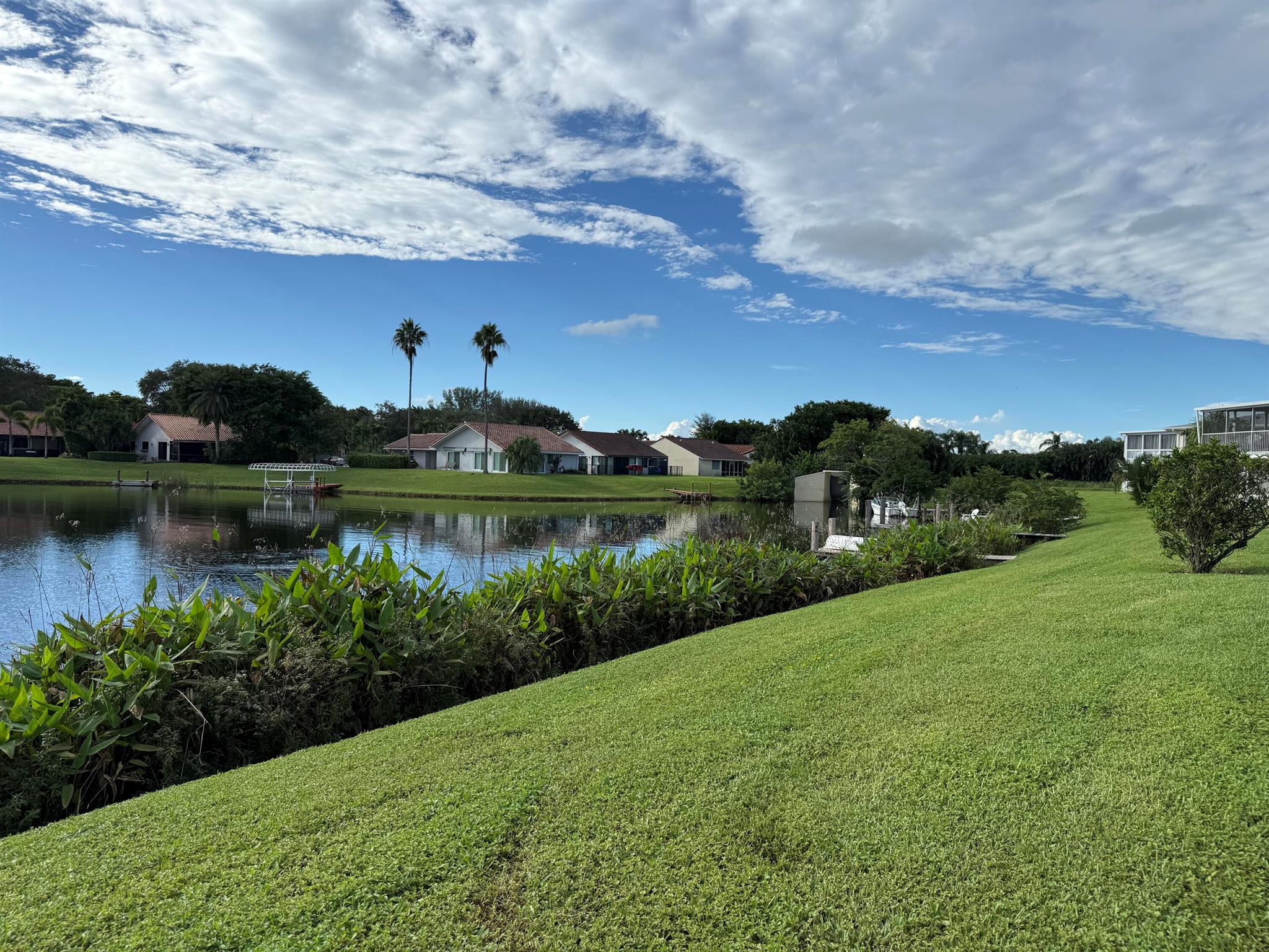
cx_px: 634
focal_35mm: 24
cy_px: 476
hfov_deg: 71.6
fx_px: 880
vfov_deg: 56.8
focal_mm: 6.76
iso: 80
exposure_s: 1/5319
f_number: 1.78
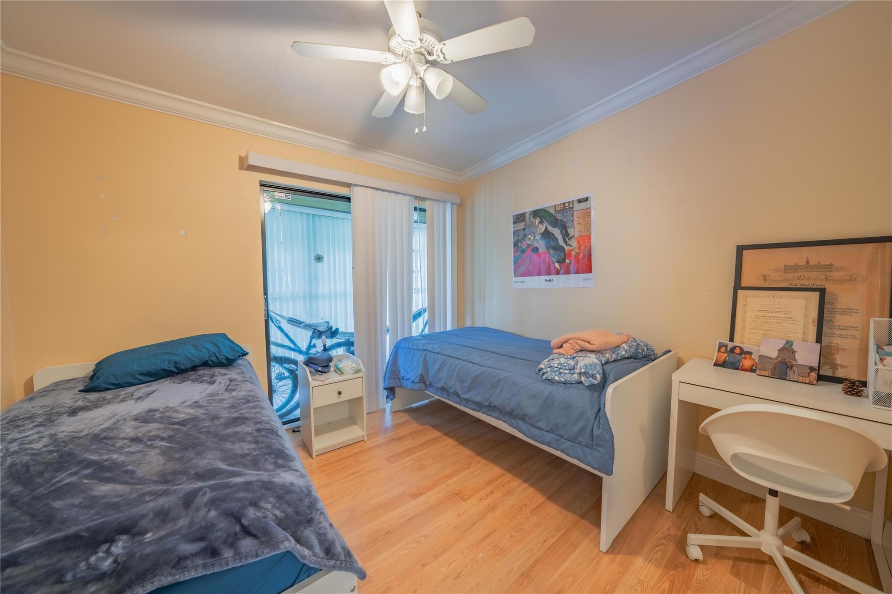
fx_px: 297
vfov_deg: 90.0
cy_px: 297
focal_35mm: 12
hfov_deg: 112.6
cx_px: 446
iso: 100
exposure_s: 1/10
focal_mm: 12
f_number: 8
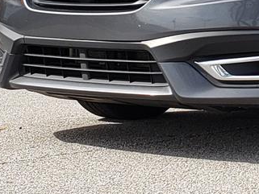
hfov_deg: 20.7
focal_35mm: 83
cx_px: 370
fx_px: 621
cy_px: -35
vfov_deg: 17.1
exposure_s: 1/859
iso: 50
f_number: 2.4
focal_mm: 4.3
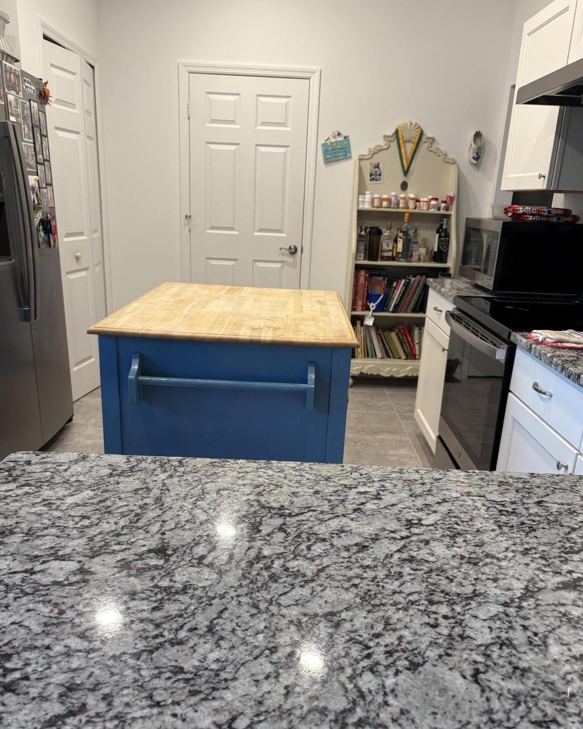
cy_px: 401
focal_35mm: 28
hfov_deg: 51.5
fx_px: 604
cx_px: 289
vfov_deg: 62.1
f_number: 1.6
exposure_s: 1/60
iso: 125
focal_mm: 5.96
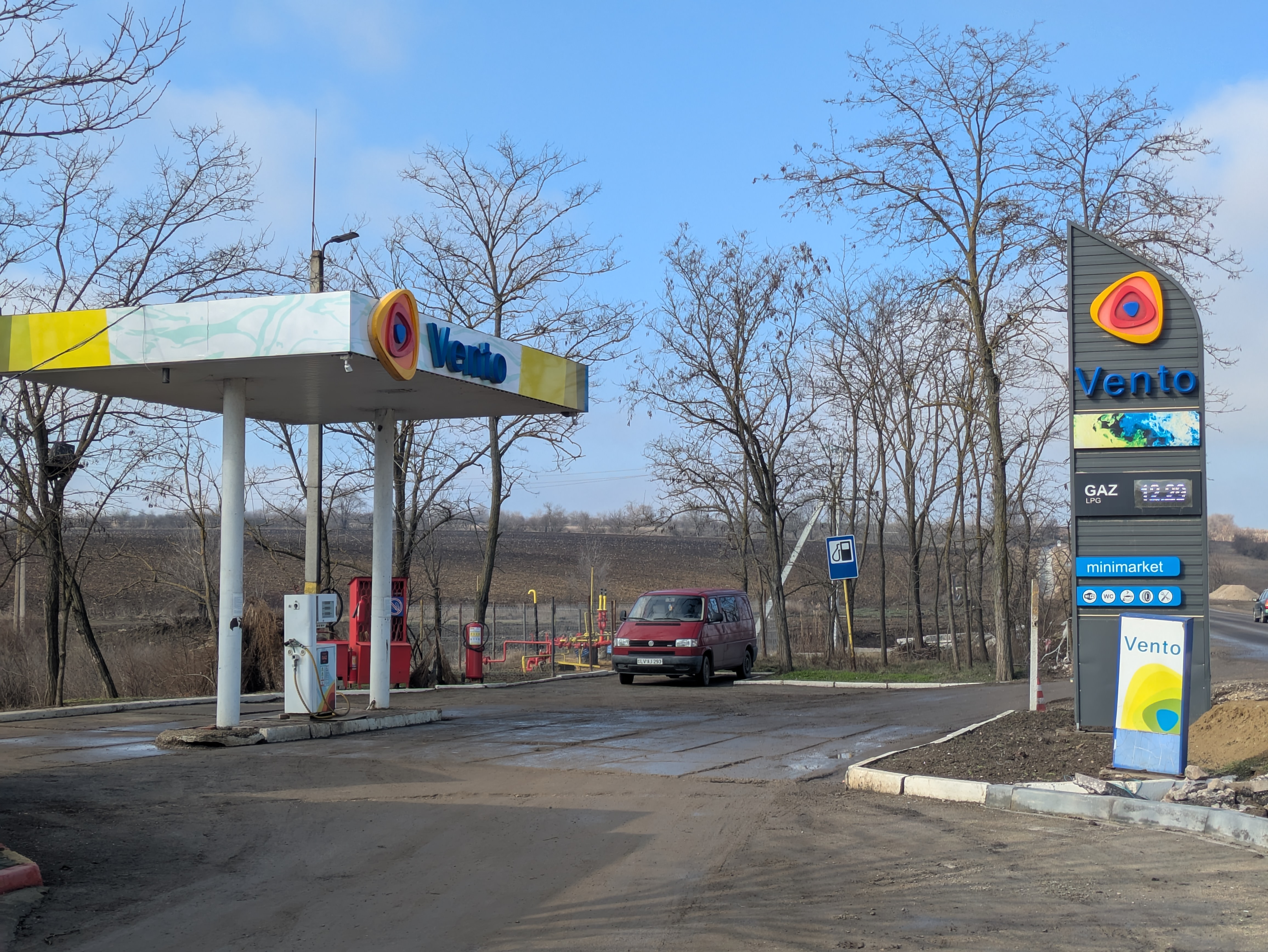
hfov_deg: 37.5
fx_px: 1869
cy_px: 476
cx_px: 634
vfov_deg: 28.6
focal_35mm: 51
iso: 50
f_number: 1.89
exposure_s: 1/1499
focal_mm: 5.43
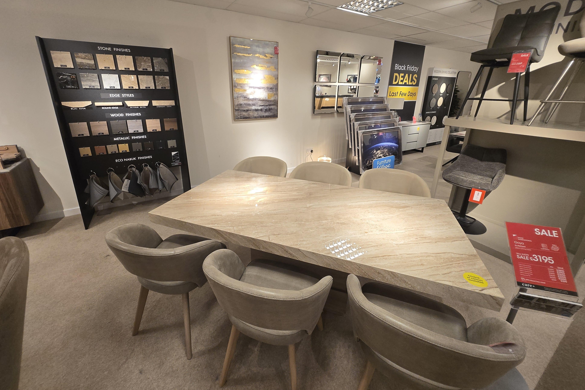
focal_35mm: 14
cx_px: 283
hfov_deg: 104.2
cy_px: 170
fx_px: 227
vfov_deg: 80.8
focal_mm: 1.7
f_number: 2.2
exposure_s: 1/50
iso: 80
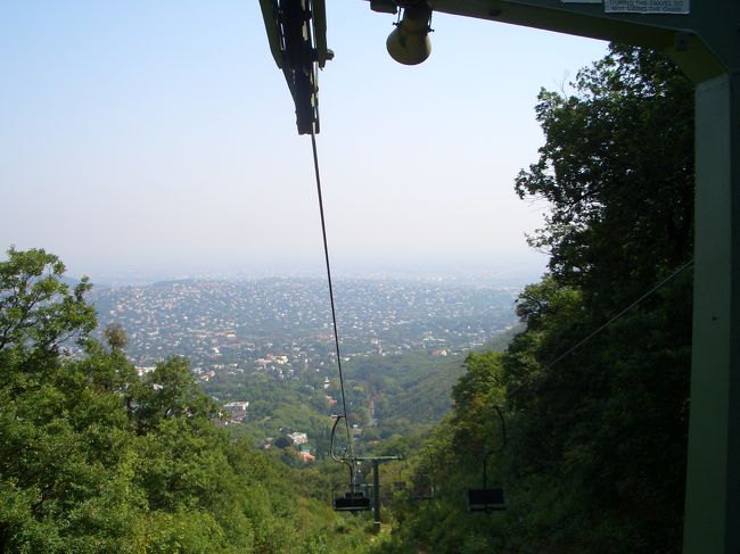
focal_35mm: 35
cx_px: 370
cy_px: 277
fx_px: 748
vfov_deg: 40.7
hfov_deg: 52.6
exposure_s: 1/320
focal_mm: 5.8
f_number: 4.3
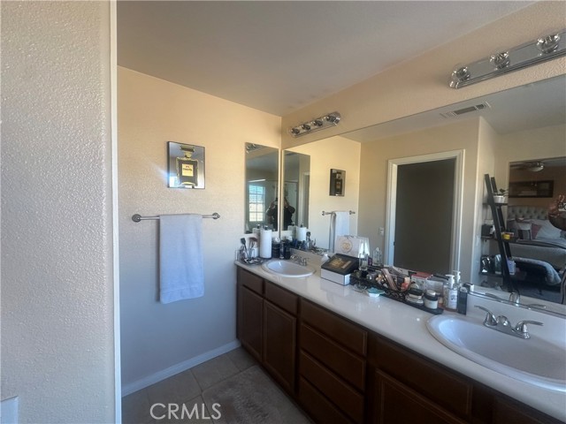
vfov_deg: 85.7
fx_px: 229
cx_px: 283
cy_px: 212
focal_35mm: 14
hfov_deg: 102.1
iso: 160
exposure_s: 1/99
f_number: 2.2
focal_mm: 2.22
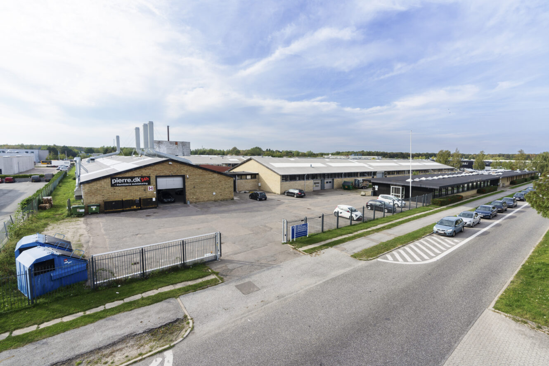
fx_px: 244
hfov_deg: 96.7
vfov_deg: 73.8
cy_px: 183
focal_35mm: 16
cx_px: 274
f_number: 5
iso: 100
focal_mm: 16
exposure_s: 1/500
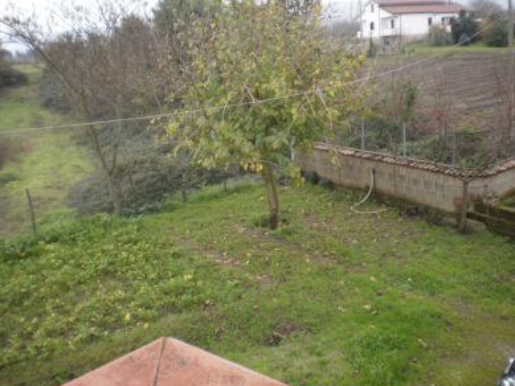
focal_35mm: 37
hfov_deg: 50.1
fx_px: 551
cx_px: 261
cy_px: 197
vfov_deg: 38.7
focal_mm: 6.3
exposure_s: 1/160
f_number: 3.1
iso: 100
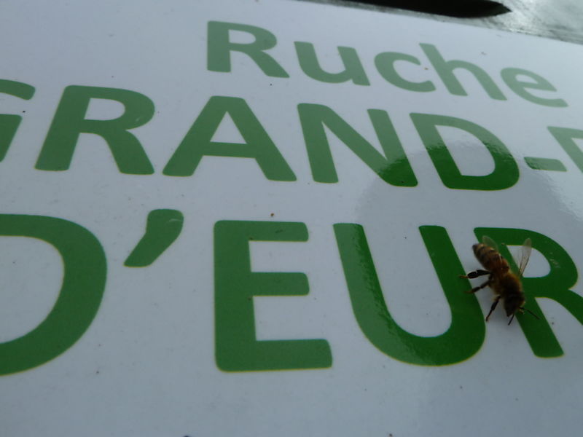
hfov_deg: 65.3
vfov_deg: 51.4
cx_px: 292
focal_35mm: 27
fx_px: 455
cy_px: 218
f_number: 5
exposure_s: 1/500
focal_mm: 4.4
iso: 80
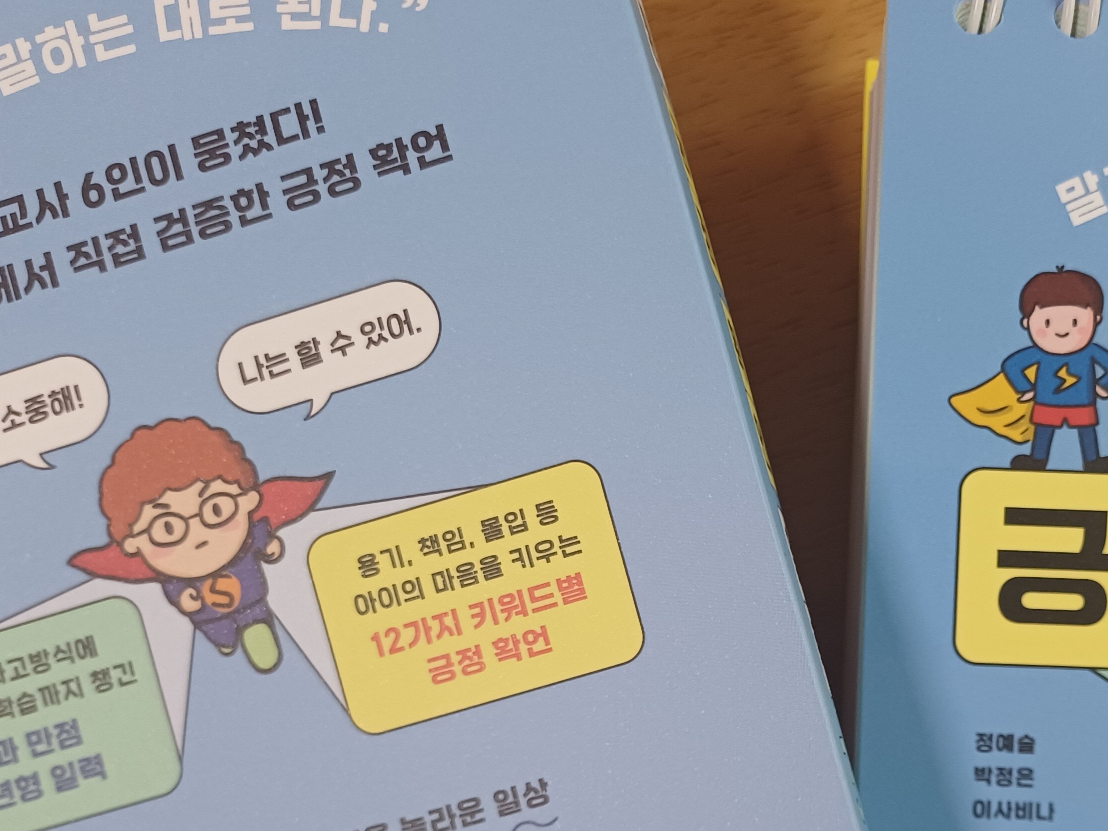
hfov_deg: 41.3
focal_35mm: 45
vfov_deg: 31.2
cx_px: 772
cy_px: 691
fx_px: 1441
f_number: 1.8
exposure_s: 1/60
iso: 200
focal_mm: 4.65
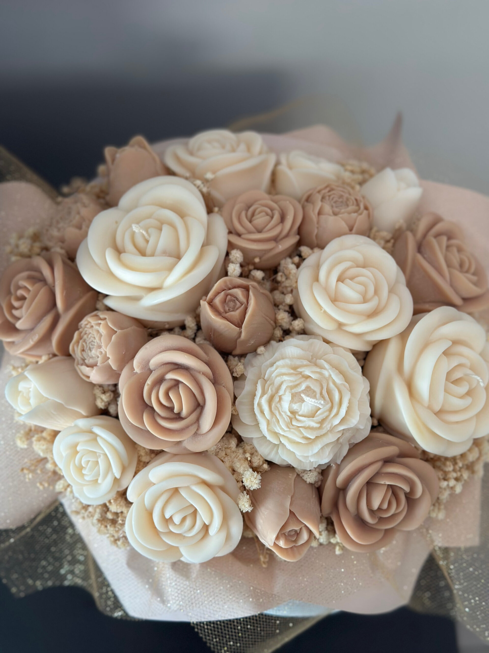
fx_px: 904
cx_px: 244
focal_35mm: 48
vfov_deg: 39.7
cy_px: 326
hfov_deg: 30.3
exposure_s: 1/50
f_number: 1.78
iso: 160
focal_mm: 6.86
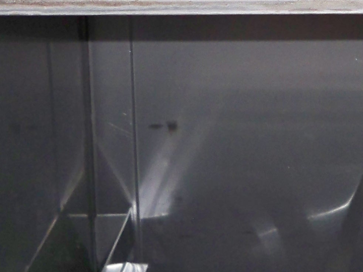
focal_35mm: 130
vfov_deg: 11.0
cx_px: 491
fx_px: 1364
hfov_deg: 14.4
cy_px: -120
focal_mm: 6.3
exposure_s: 1/60
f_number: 3.1
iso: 200
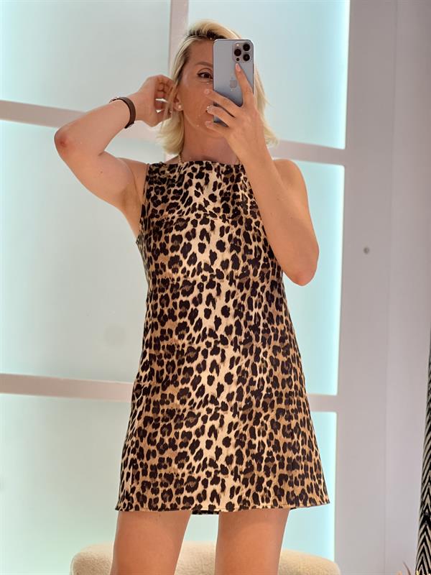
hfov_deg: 19.1
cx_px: 216
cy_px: 288
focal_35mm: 77
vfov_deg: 25.3
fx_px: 1278
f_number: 2.8
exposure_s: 1/121
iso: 160
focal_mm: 9
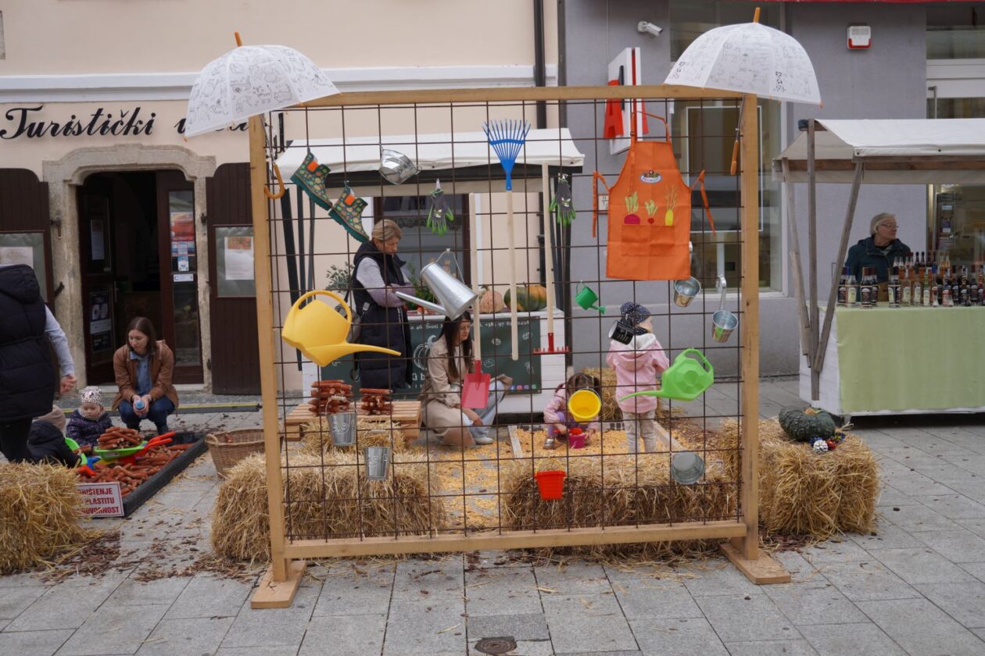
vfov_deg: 37.2
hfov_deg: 53.5
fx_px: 977
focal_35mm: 36
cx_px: 492
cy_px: 328
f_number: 3.2
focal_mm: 23.8
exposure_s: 1/400
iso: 100
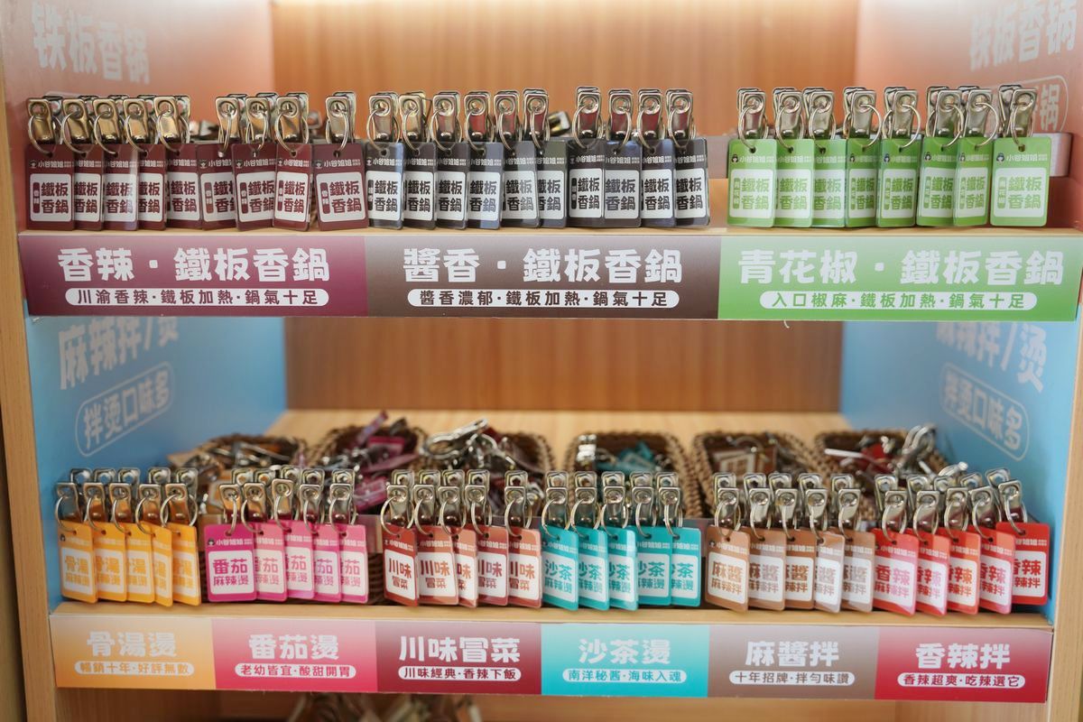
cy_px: 361
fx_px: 1113
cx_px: 542
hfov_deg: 51.9
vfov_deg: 35.9
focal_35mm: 37
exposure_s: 1/160
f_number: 4
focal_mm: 37
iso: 800
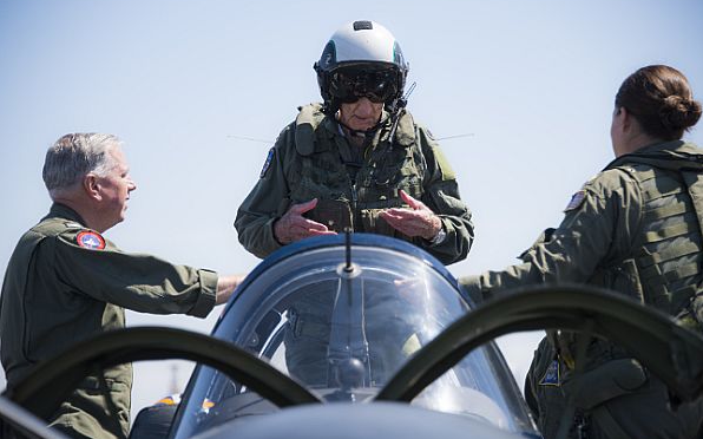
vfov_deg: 8.5
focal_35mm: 154
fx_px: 2949
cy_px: 218
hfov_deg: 13.6
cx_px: 353
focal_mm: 150
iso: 100
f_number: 5.6
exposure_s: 1/320
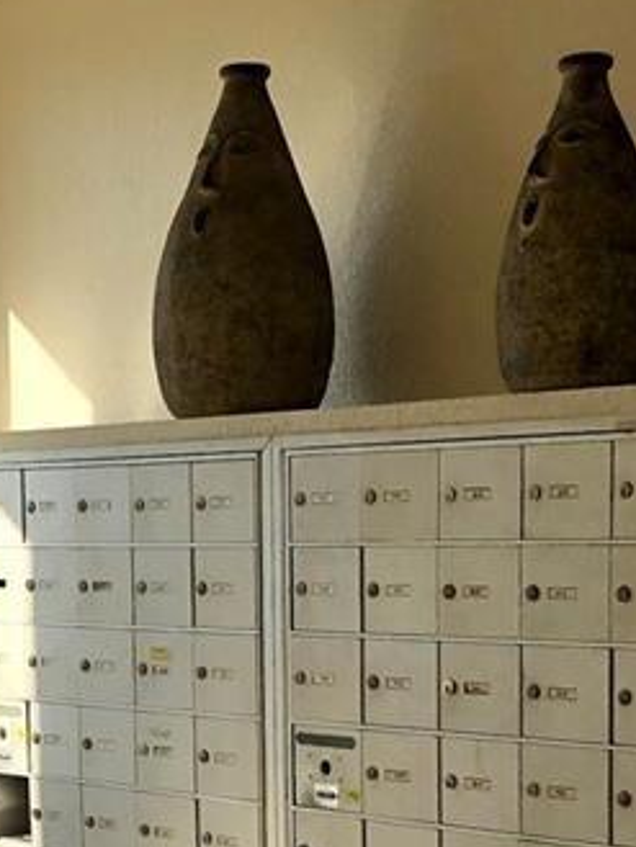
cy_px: 811
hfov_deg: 14.4
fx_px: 2497
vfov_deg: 18.8
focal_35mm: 102
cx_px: 49
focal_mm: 3.99
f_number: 1.8
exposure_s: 1/1156
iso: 20
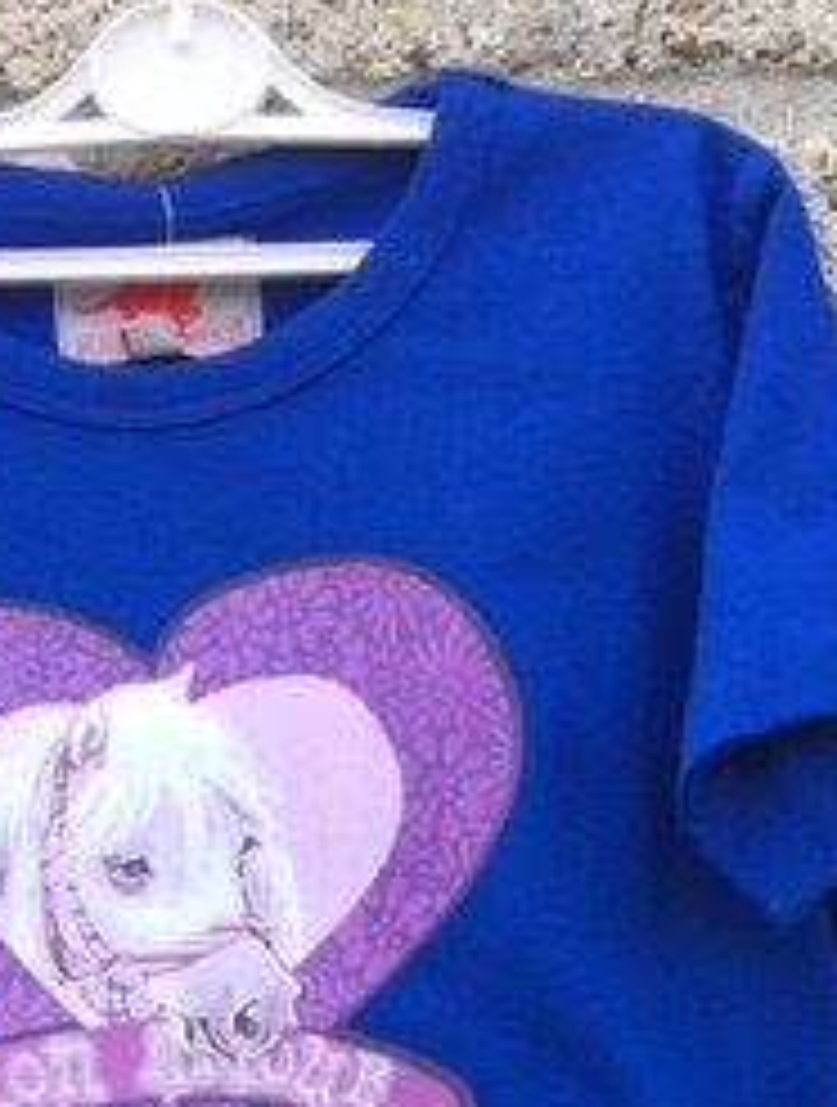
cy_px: 1105
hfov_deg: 20.8
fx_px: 2245
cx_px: 153
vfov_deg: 26.3
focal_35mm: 70
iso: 32
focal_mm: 4.15
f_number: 2.2
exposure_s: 1/265
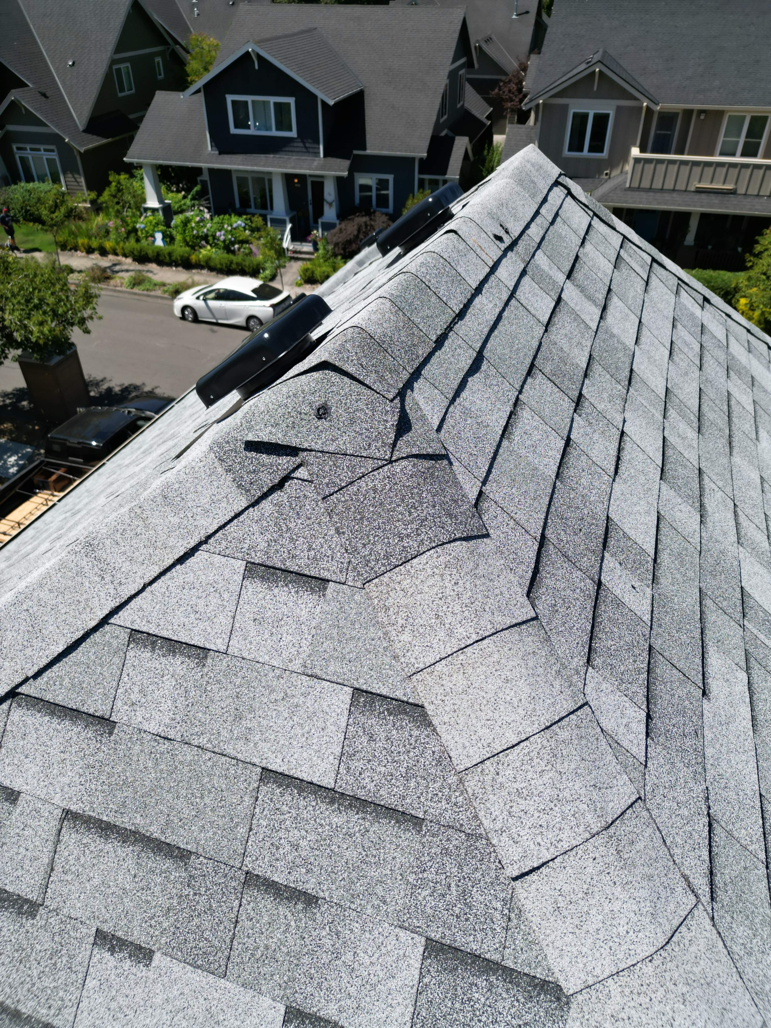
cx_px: 386
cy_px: 514
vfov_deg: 71.6
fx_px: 713
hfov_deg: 56.8
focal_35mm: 24
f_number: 1.7
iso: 110
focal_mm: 6.72
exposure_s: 1/3200
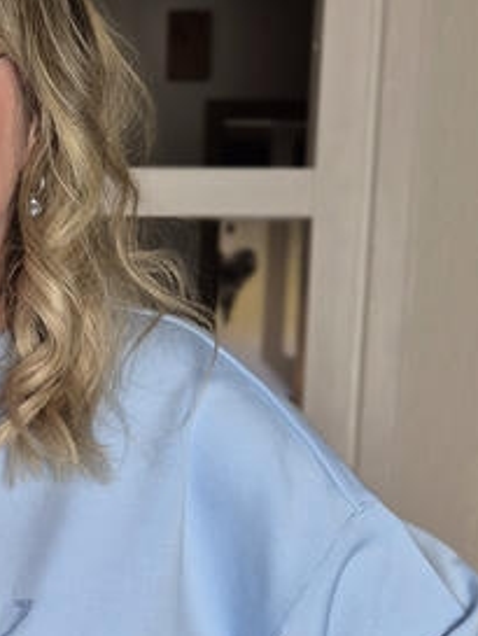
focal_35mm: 64
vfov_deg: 29.6
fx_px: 1177
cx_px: -16
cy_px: 510
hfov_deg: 22.0
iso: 125
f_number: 1.8
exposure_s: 1/100
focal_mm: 5.4
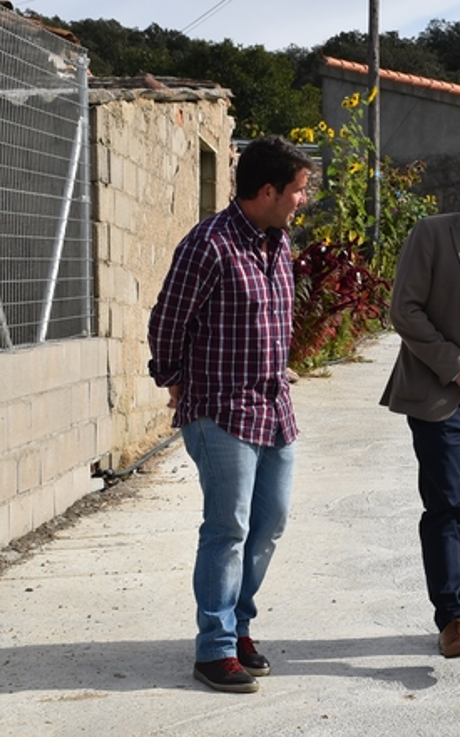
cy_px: 471
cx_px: 420
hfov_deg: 12.9
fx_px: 2009
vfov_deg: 20.8
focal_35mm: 100
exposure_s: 1/400
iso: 200
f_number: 10
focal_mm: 32
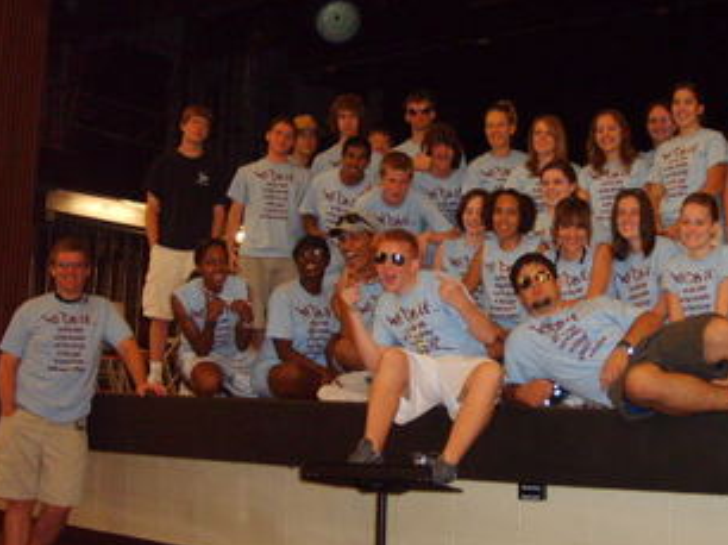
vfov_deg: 26.5
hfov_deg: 34.8
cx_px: 448
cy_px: 251
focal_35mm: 55
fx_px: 1156
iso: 253
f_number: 3
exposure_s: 1/45
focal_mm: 7.2
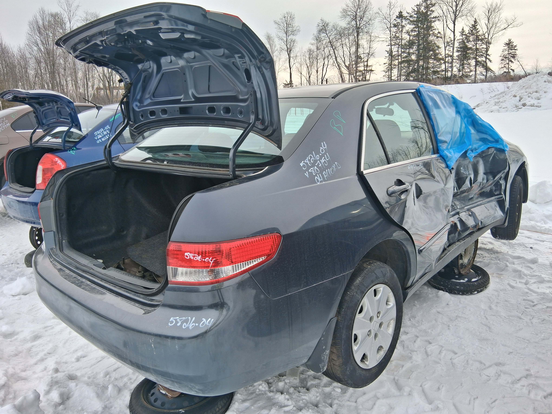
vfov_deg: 53.1
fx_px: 415
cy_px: 207
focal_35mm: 26
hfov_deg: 67.3
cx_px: 276
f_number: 1.8
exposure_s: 1/631
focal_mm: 3.98
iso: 25
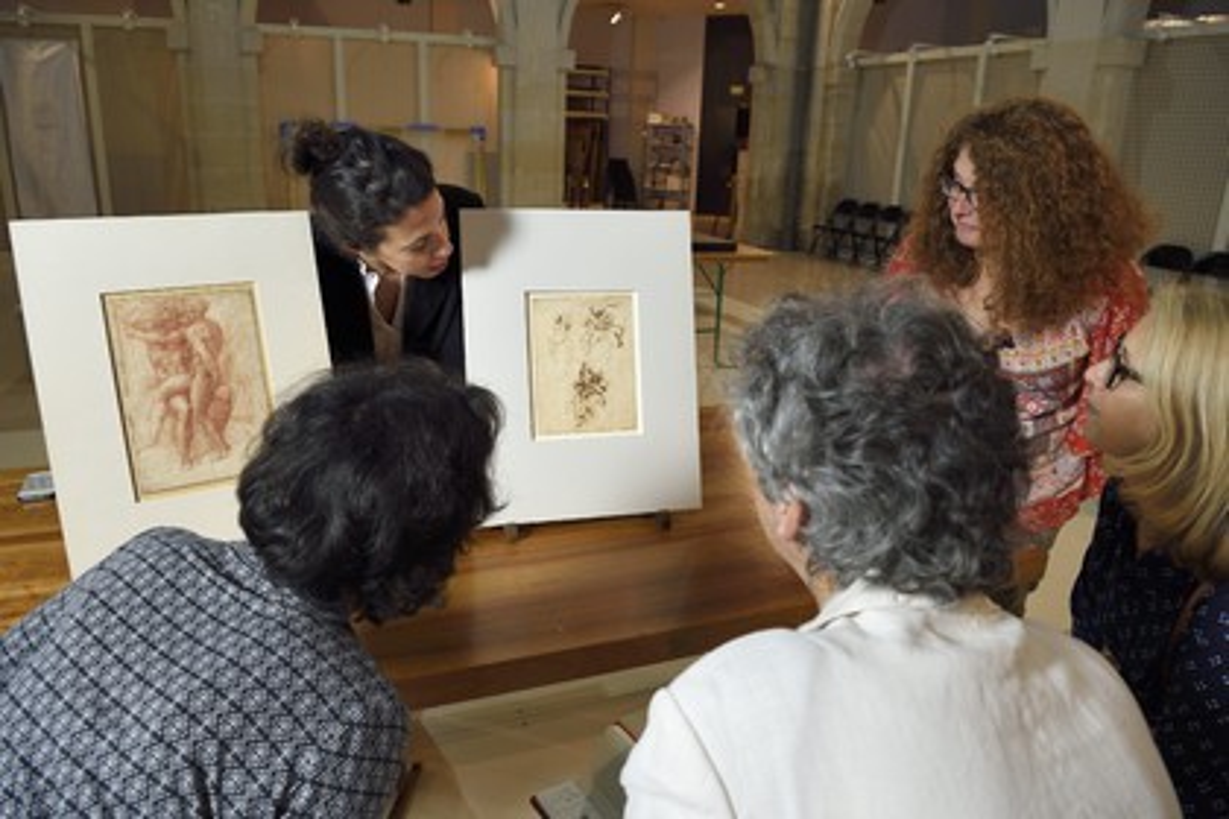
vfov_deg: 53.1
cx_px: 614
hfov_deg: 73.7
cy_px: 410
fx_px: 819
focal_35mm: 24
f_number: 5.6
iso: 800
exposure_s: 1/60
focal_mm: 24
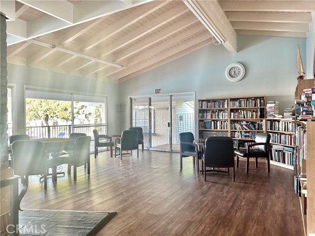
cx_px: 158
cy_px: 118
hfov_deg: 71.6
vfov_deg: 56.8
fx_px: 218
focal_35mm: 24
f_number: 1.78
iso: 250
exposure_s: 1/100
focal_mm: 6.86
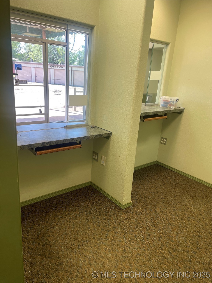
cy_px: 142
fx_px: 212
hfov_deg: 53.1
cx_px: 106
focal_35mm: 26
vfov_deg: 67.3
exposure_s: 1/120
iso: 64
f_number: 1.6
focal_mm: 4.2
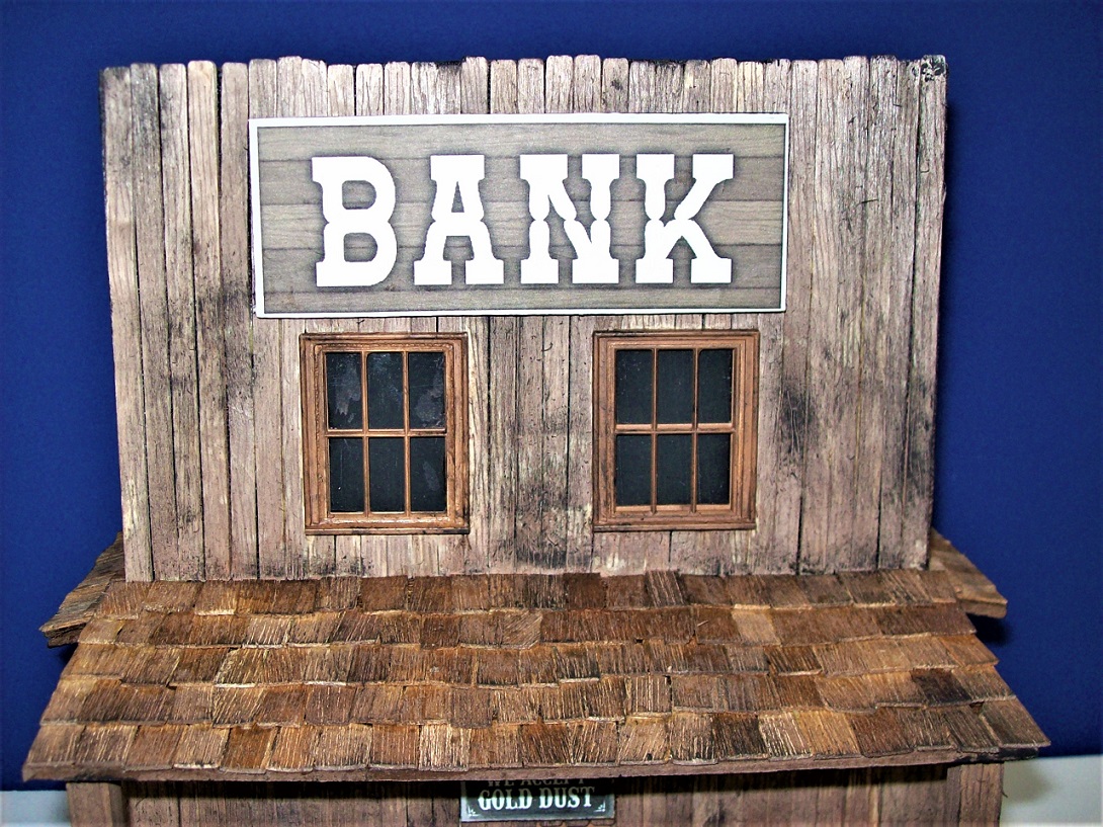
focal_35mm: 45
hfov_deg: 42.1
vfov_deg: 32.2
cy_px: 414
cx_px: 552
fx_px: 1434
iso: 80
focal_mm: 7.6
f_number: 3
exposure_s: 1/73.6
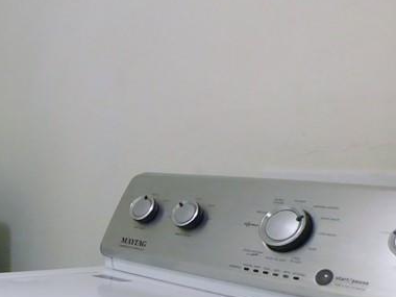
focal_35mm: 62
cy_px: 212
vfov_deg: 23.5
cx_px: -88
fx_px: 709
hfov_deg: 27.2
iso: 360
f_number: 3
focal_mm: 4
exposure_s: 1/30
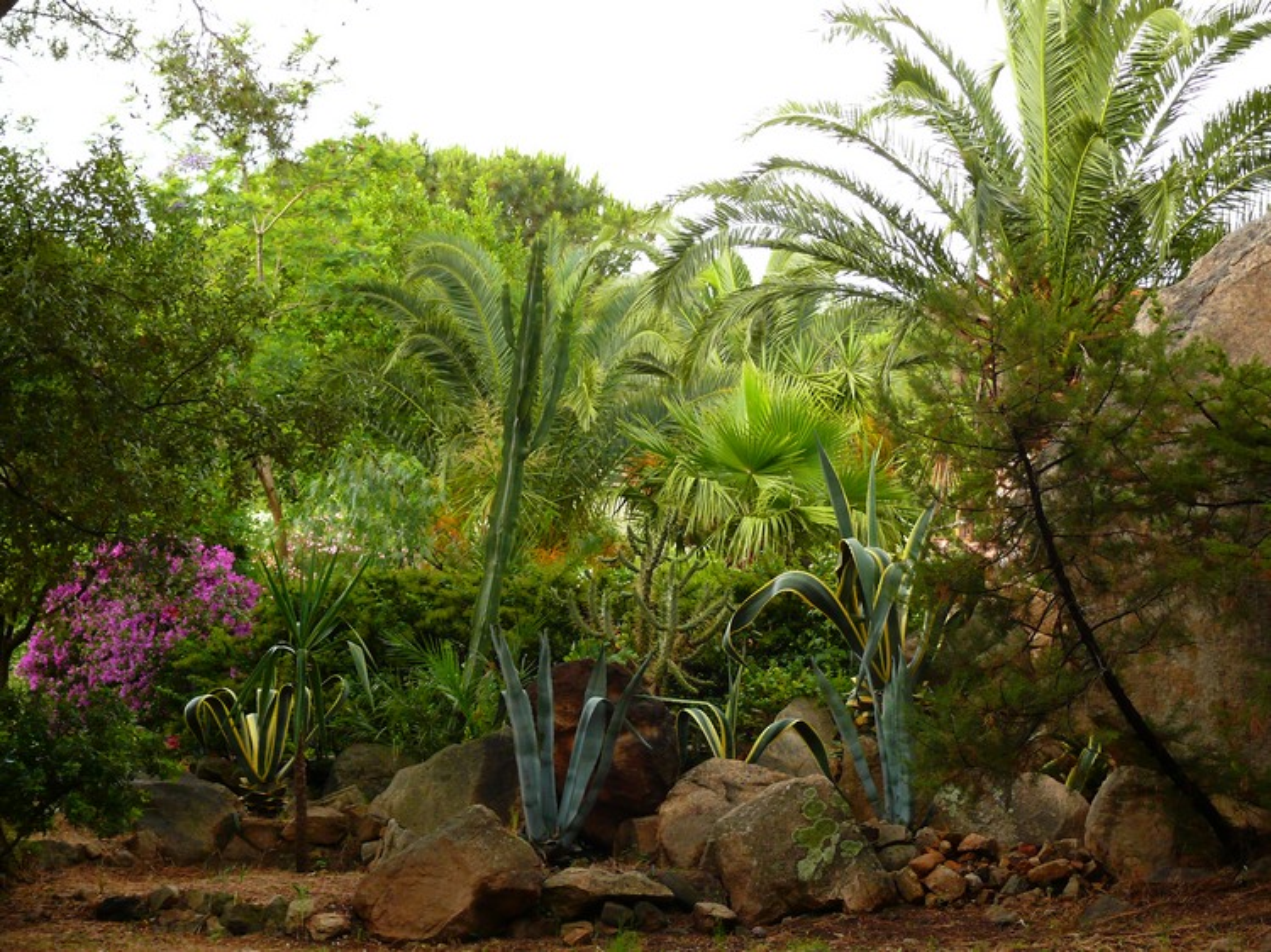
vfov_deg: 18.4
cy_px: 476
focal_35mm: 80
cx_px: 636
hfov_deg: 24.4
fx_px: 2936
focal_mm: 16.9
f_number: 3.2
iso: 200
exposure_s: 1/100
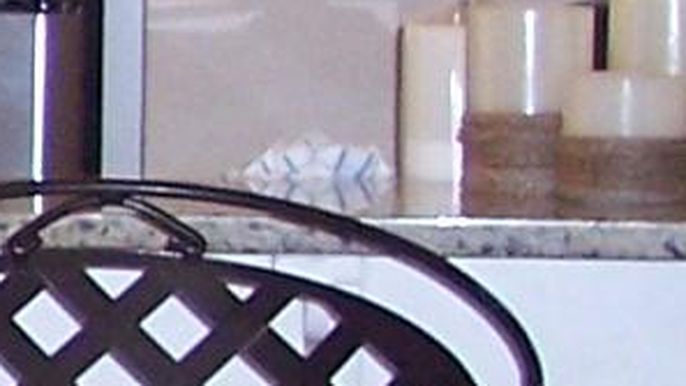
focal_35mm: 330
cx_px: -1672
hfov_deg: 5.9
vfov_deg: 3.7
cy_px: 291
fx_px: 6002
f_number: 2.8
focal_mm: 8
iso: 140
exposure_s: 1/60
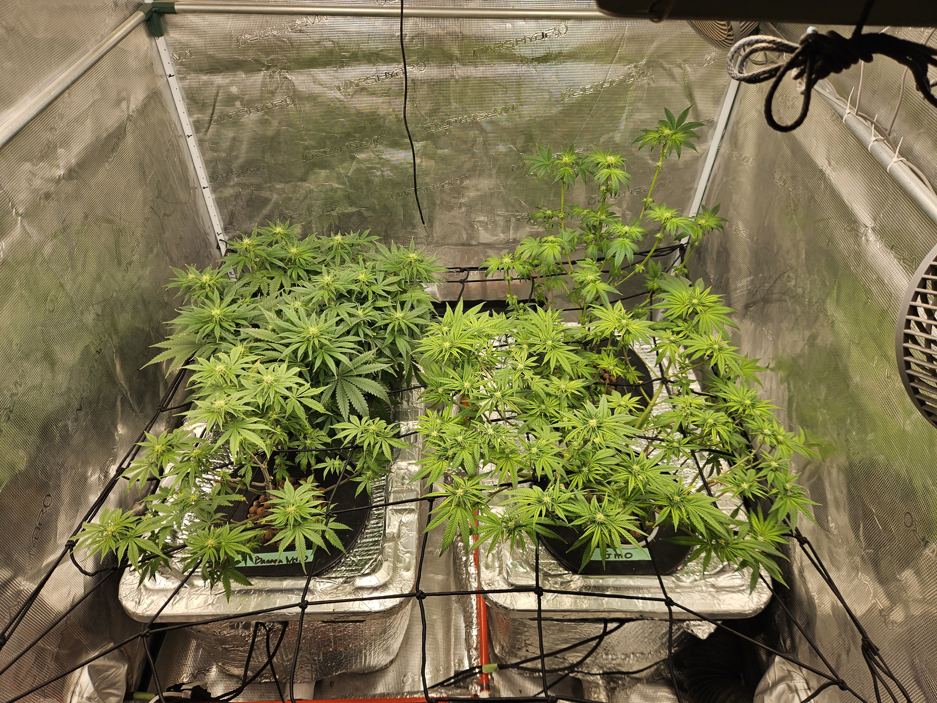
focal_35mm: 23
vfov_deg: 58.9
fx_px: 623
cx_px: 468
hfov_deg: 73.9
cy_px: 352
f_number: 1.8
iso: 25
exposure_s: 1/565
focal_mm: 5.4
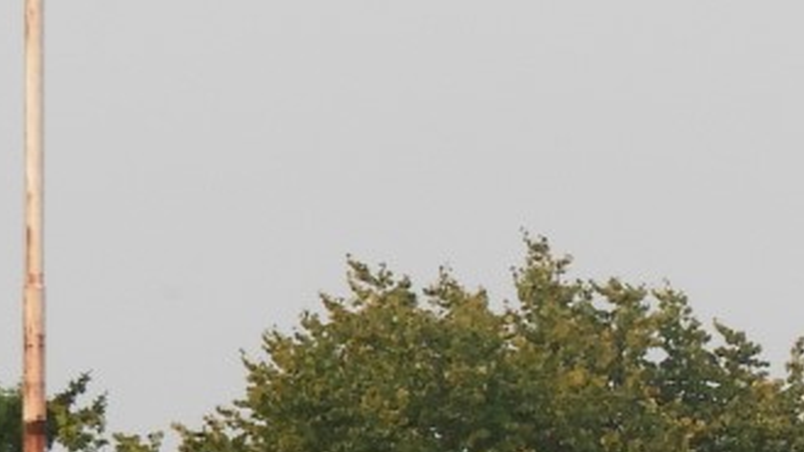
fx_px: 25410
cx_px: 1493
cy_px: 337
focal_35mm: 1192
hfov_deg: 1.8
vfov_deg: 1.0
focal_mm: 44.8
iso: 100
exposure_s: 1/200
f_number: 5.5
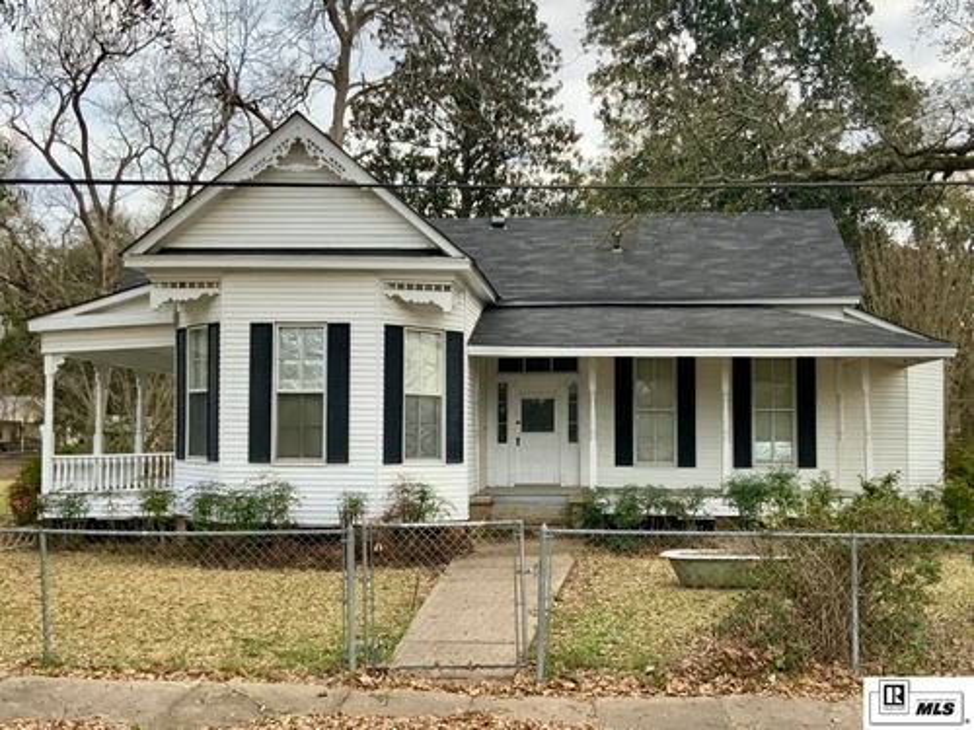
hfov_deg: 61.7
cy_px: 365
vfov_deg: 48.2
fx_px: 816
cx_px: 487
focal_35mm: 29
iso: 16
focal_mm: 3
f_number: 1.8
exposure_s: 1/212
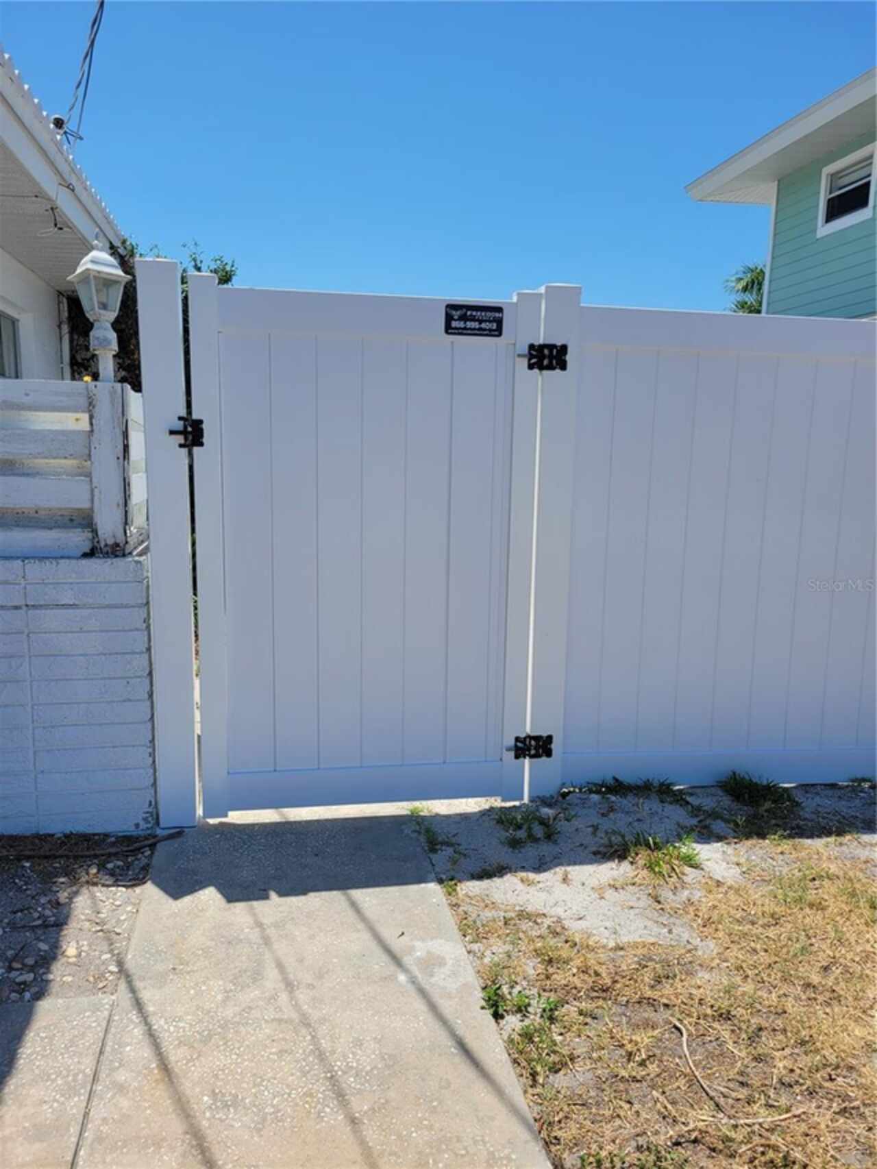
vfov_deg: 67.3
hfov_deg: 53.1
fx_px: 878
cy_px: 584
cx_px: 438
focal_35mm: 26
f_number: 1.8
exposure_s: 1/2882
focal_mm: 5.4
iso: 40
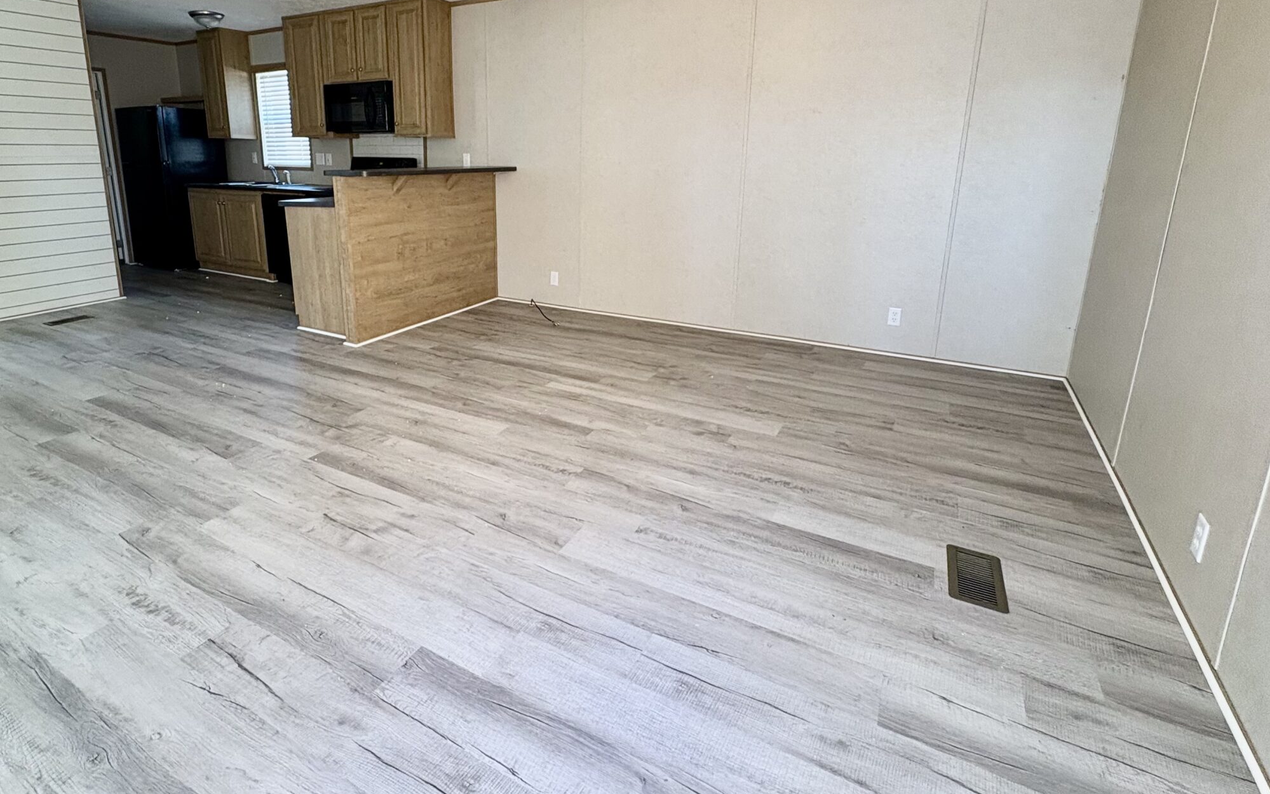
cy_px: 297
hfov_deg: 87.4
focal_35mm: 19
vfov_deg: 61.4
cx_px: 539
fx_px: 658
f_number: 2.2
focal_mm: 2.22
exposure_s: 1/60
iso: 200
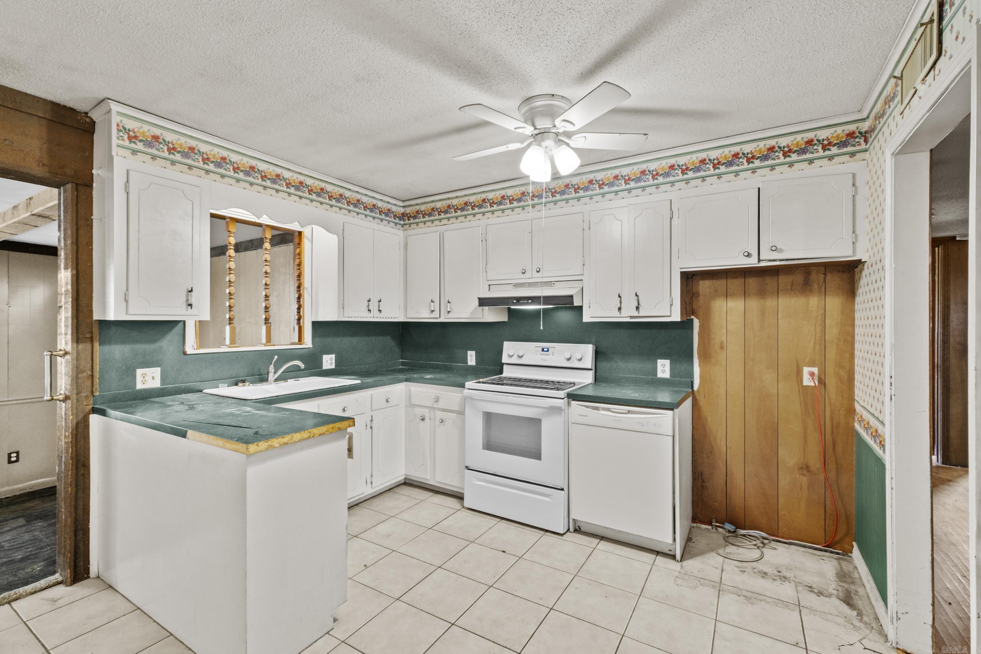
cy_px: 327
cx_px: 490
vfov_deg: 77.3
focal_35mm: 15
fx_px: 409
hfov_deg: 100.4
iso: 400
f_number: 8
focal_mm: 10
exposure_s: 2
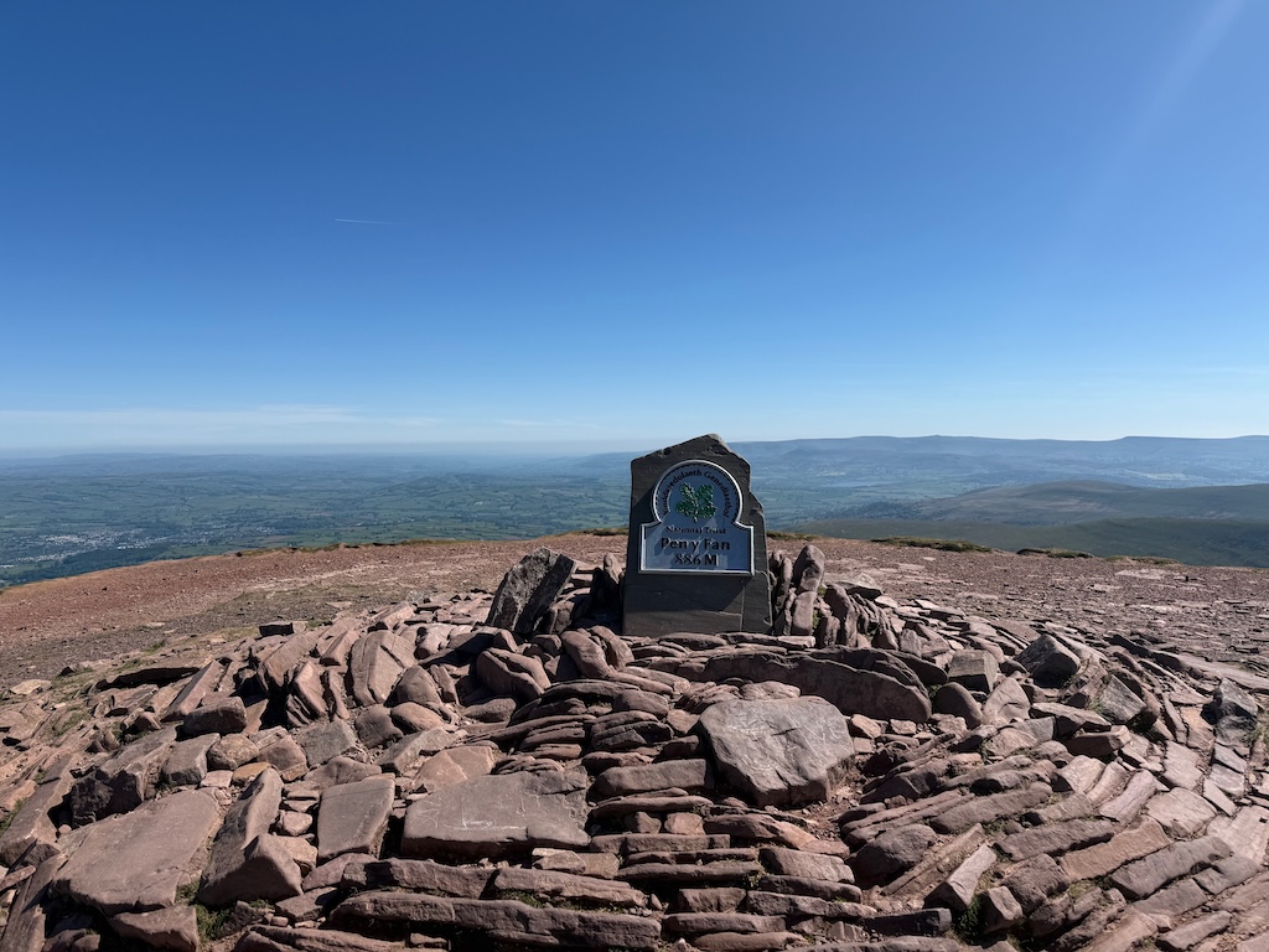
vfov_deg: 56.8
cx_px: 634
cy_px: 476
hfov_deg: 71.6
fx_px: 880
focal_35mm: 24
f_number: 1.78
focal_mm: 6.76
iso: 80
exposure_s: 1/7353
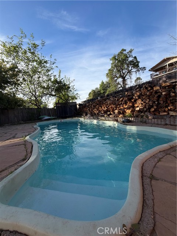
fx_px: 95
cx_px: 88
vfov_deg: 102.1
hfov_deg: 85.7
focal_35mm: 14
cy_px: 118
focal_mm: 2.22
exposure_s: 1/770
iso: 40
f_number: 2.2
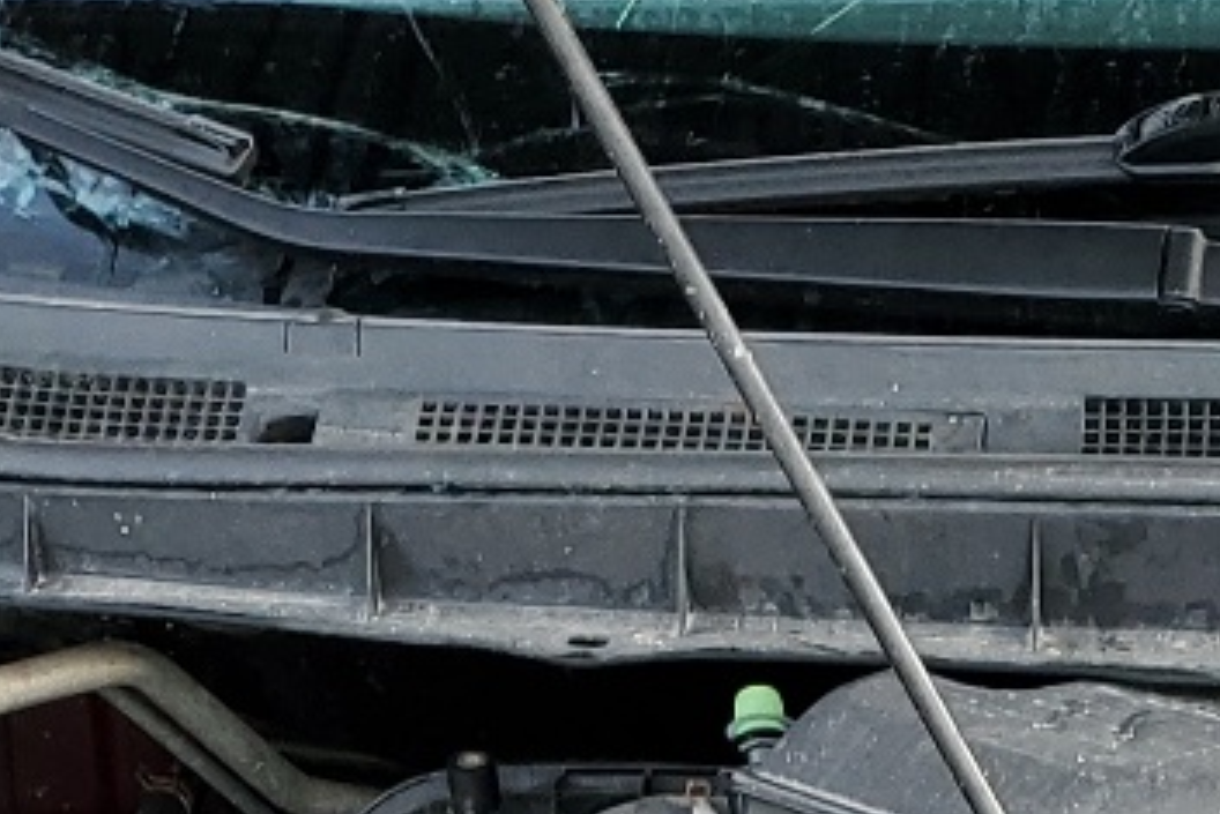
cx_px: 1192
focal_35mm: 123
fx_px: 4170
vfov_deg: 10.1
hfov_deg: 16.3
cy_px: 1770
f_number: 1.5
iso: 50
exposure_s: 1/185
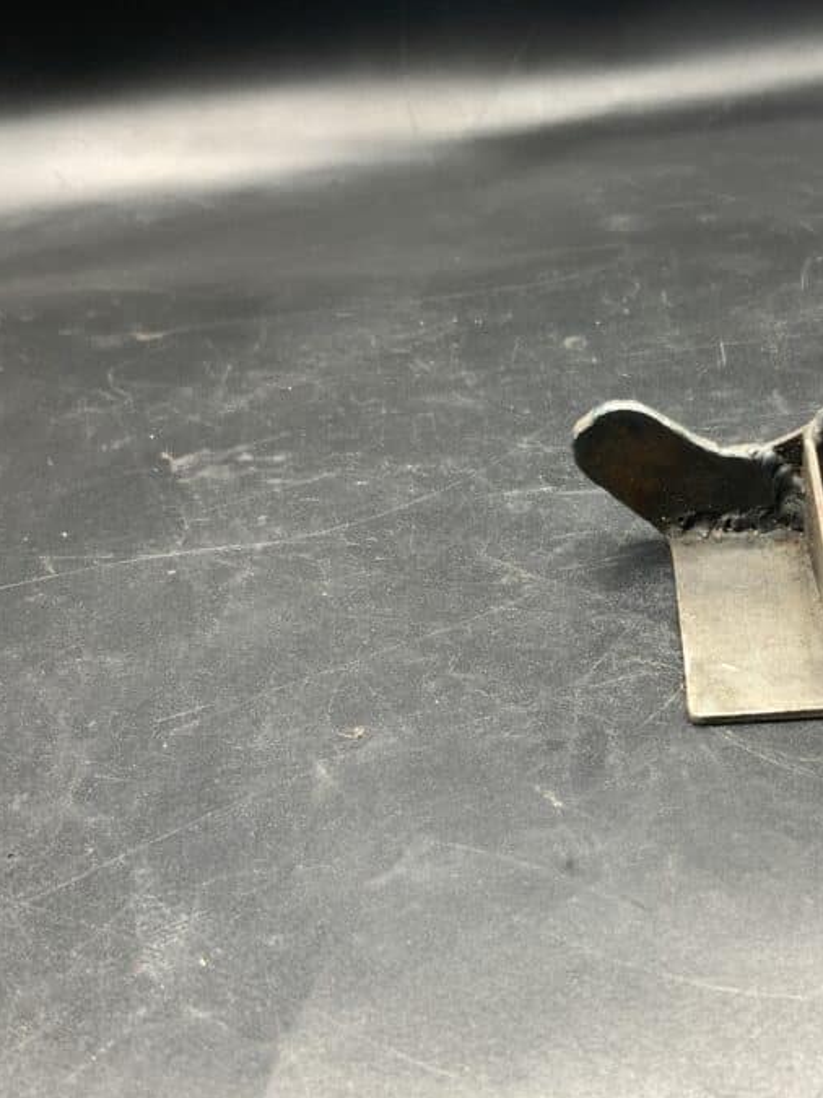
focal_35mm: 44
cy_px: 608
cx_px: 592
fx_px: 1395
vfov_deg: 42.9
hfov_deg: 32.4
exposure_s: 1/120
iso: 64
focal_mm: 3
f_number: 1.8
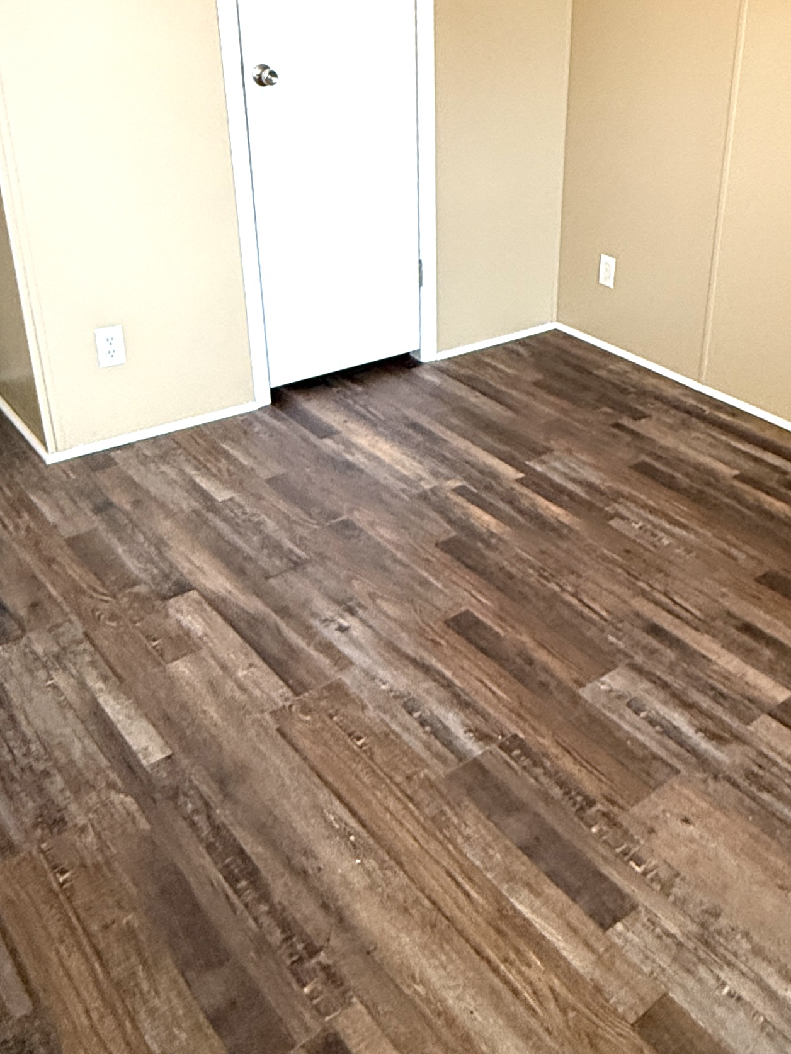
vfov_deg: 57.7
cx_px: 572
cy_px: 398
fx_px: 945
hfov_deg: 44.2
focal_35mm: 31
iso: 500
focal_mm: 2.22
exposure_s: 1/60
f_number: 2.2
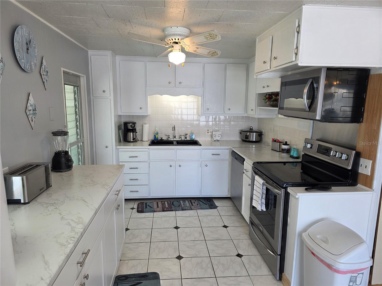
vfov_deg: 58.9
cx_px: 191
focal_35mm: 23
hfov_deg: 73.9
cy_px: 143
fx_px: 254
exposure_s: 1/120
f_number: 1.7
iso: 80
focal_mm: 6.3
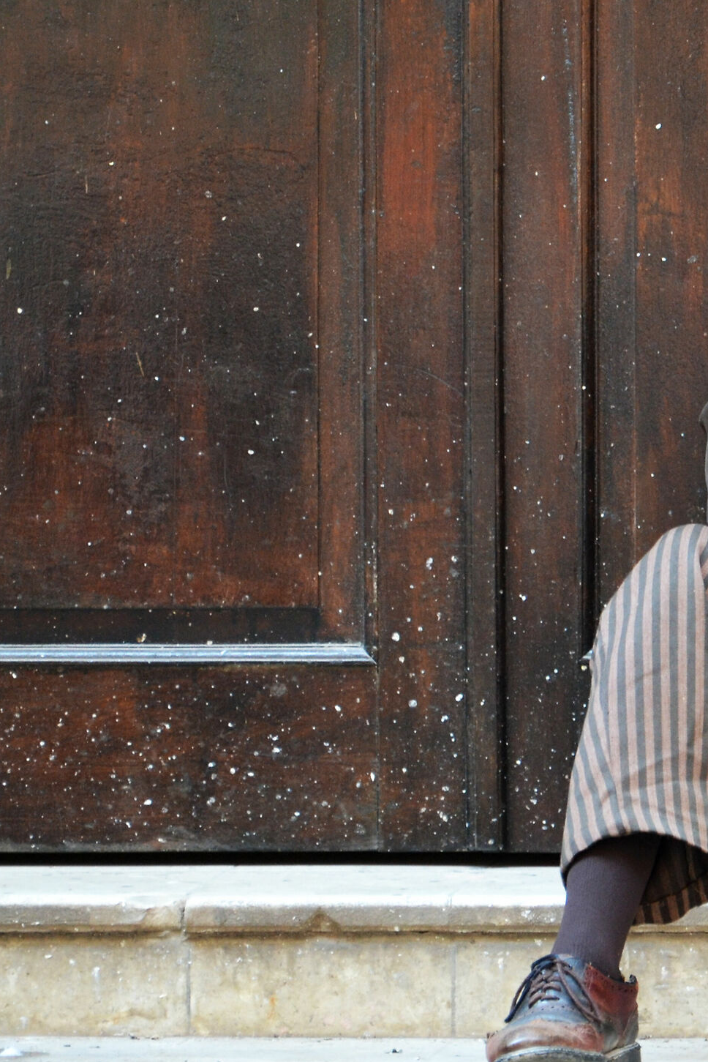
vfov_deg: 9.8
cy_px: 544
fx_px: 6216
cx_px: 709
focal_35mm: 211
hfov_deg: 6.5
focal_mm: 85
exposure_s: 1/60
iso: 900
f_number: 5.6
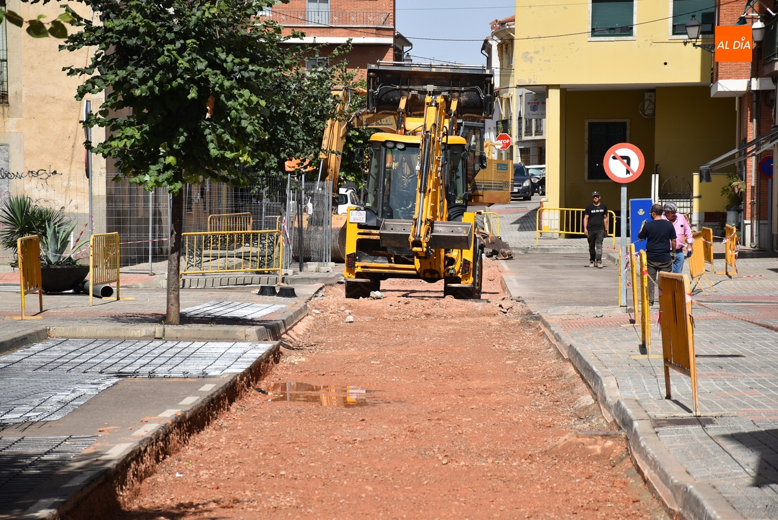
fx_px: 3082
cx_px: 389
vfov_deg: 9.6
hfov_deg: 14.4
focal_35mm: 142
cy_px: 260
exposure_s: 1/800
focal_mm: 95
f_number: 7.1
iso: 200
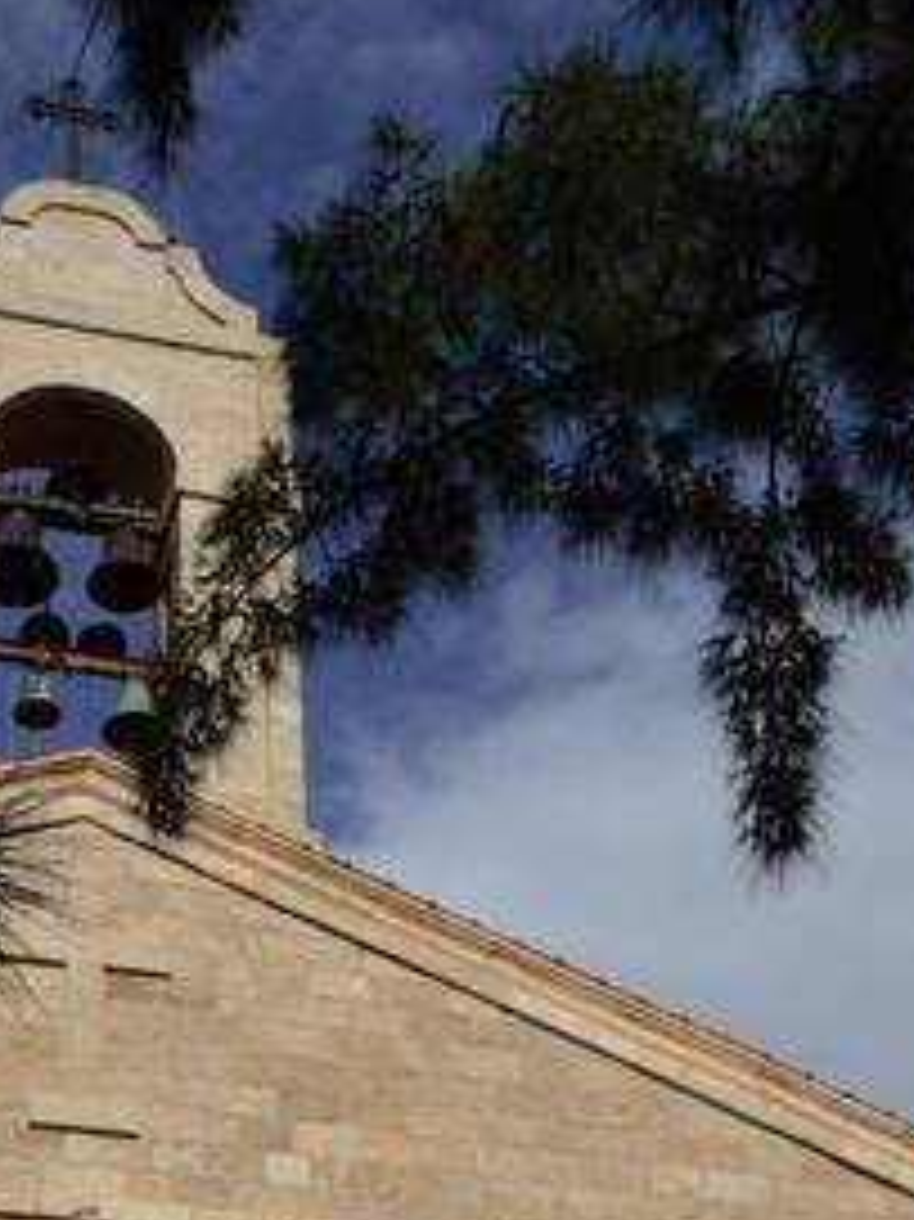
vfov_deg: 25.5
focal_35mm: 67
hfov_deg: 21.6
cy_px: 1531
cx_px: 151
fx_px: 2361
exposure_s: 1/200
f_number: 16
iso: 160
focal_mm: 18
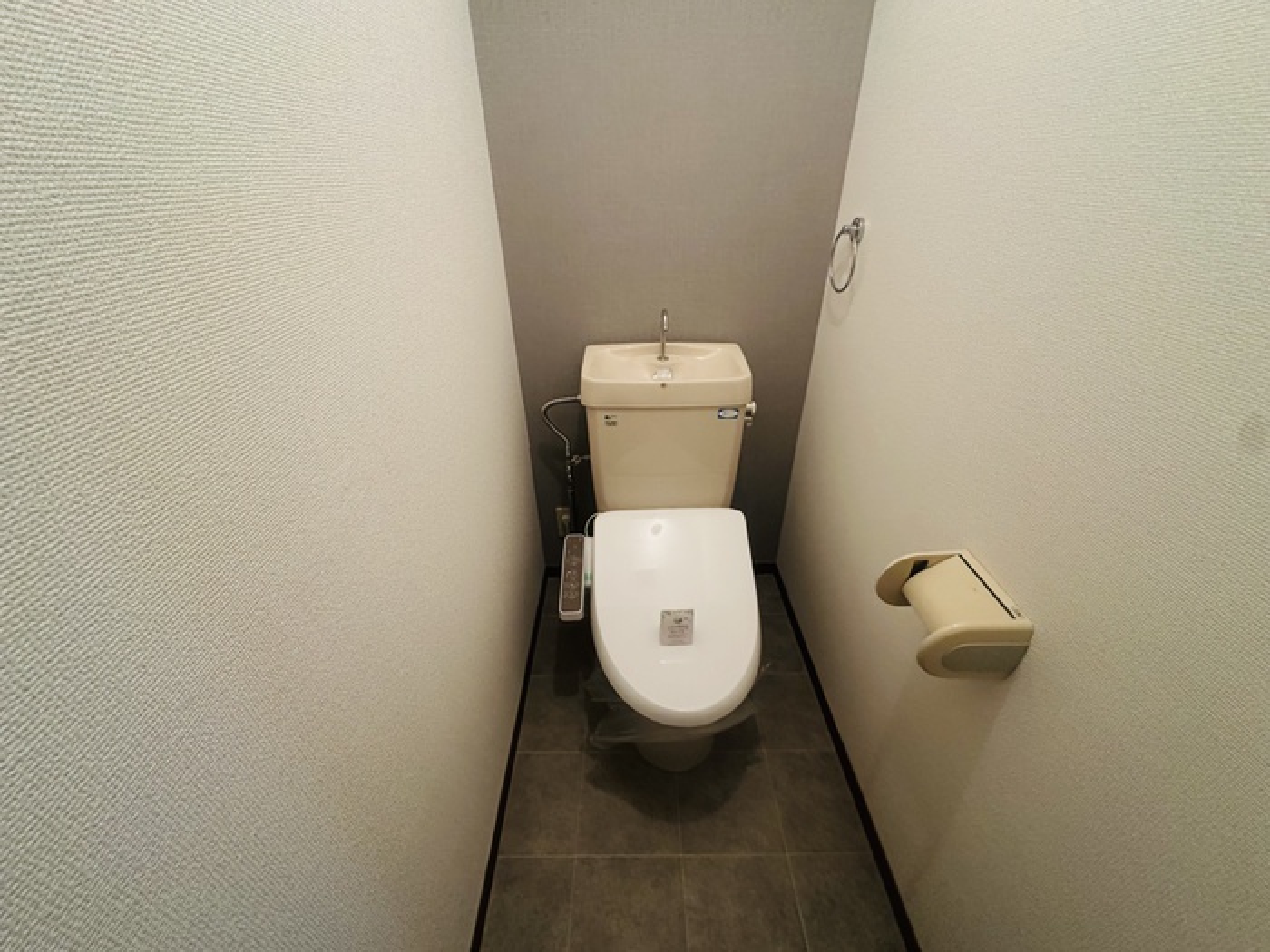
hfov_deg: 102.1
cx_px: 635
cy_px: 476
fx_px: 514
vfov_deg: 85.7
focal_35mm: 14
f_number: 2.2
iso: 250
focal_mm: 2.22
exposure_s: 1/60
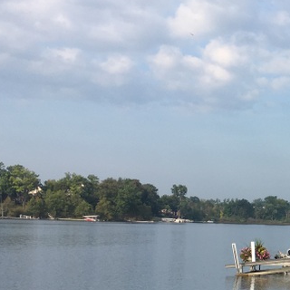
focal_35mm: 80
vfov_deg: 21.4
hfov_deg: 20.0
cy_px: 229
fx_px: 758
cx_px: 372
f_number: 2.2
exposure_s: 1/1012
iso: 25
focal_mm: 4.15
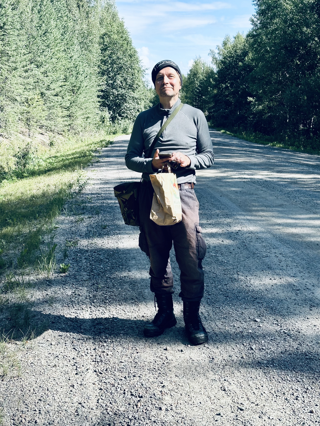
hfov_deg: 30.3
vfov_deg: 39.7
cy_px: 213
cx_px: 160
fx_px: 592
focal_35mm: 48
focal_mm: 6.86
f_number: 1.78
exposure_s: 1/1721
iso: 64
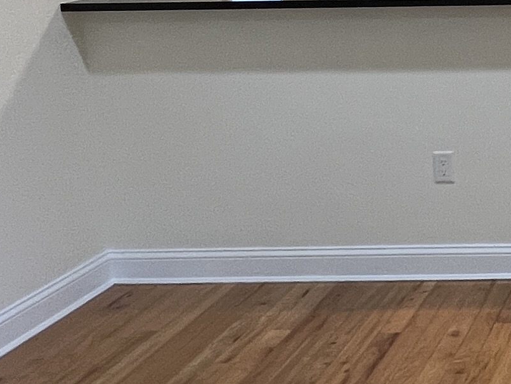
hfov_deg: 24.2
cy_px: 50
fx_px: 960
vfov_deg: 22.1
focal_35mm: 65
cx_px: 742
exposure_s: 1/120
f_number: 1.8
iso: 200
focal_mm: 1.57
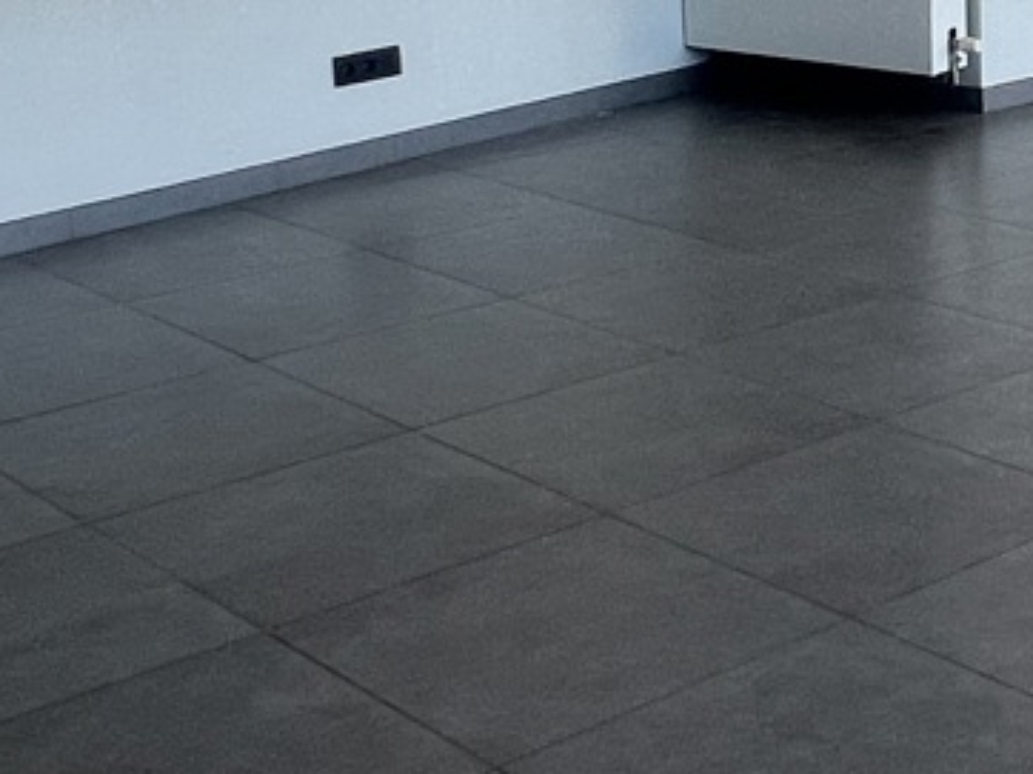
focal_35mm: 69
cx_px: 1070
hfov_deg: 26.4
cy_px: 183
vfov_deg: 21.1
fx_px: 2058
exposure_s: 1/99
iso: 64
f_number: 1.8
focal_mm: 1.57
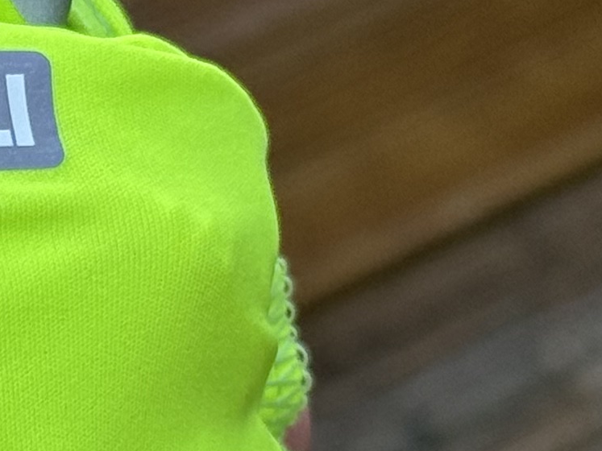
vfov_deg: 5.7
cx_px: -315
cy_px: 611
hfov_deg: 7.5
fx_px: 4503
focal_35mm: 259
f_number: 1.78
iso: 64
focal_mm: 6.76
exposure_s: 1/621
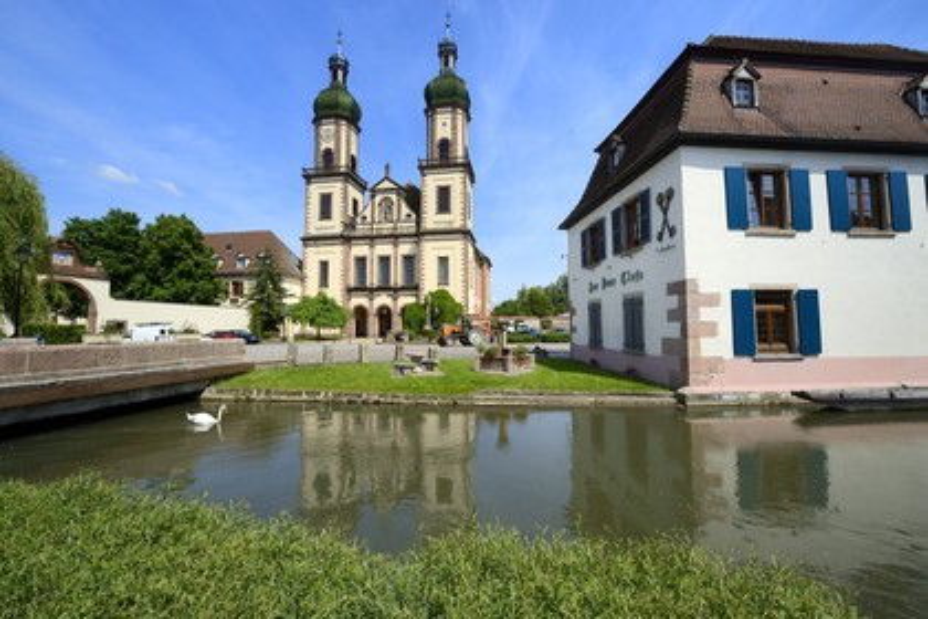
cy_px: 310
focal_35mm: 14
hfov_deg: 104.3
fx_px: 361
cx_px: 464
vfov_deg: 81.2
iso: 200
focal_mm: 14
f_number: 13
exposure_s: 1/400
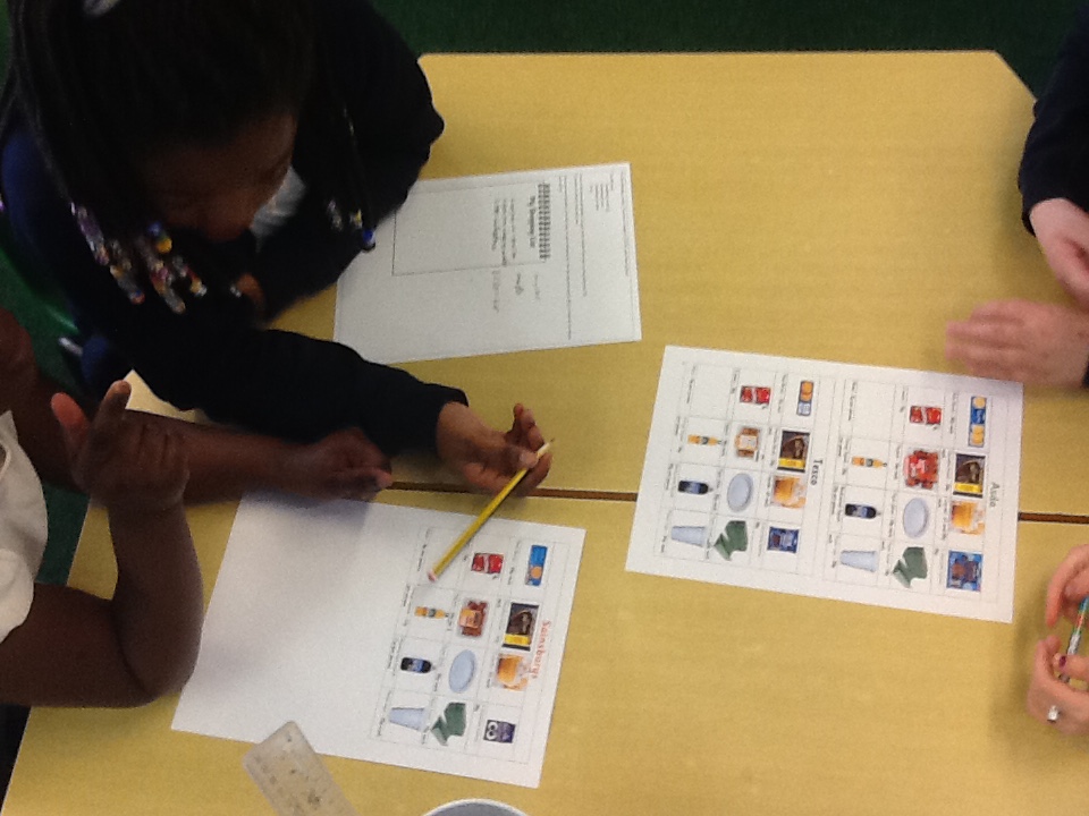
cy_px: 408
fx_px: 1384
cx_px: 544
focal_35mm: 44
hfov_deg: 42.9
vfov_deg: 32.9
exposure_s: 1/30
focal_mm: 2.03
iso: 80
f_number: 2.4
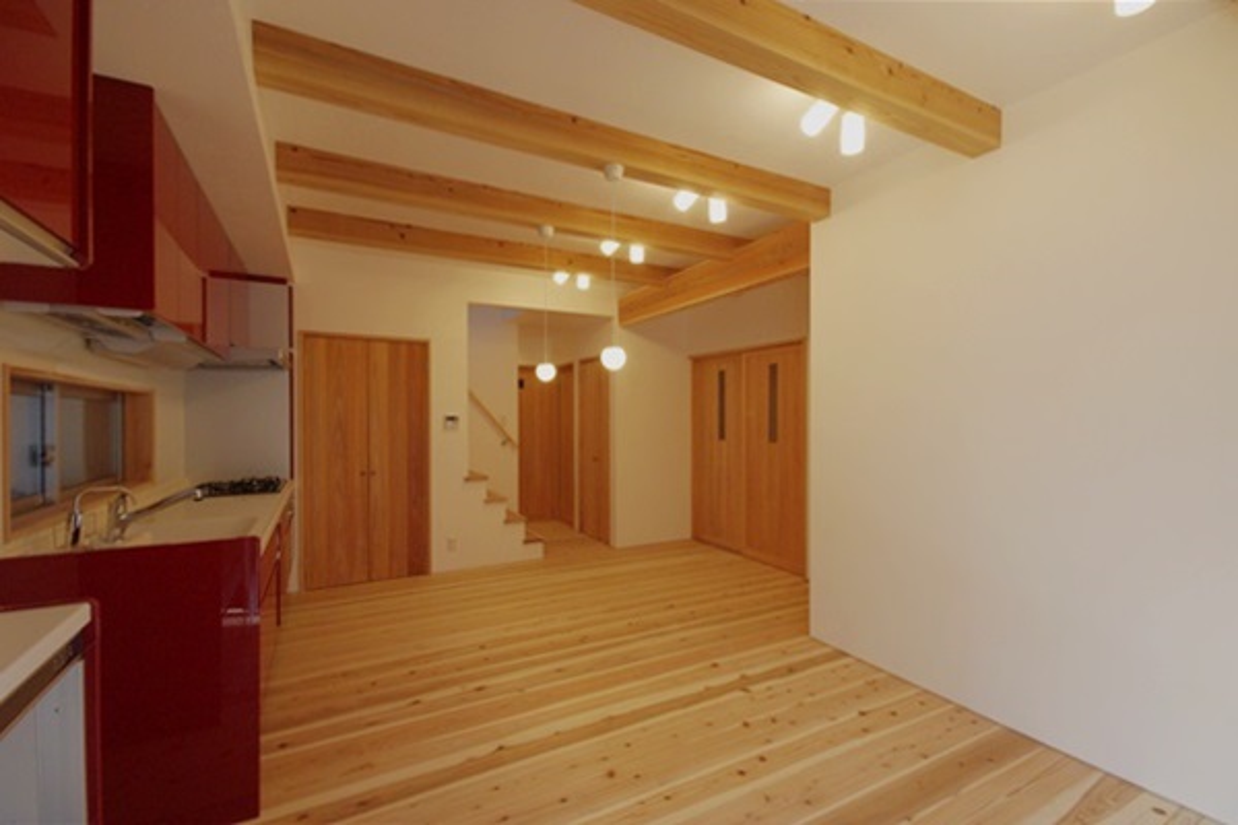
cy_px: 412
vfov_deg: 77.3
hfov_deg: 100.4
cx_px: 619
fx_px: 516
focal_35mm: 15
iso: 400
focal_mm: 10
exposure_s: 1/15
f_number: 11
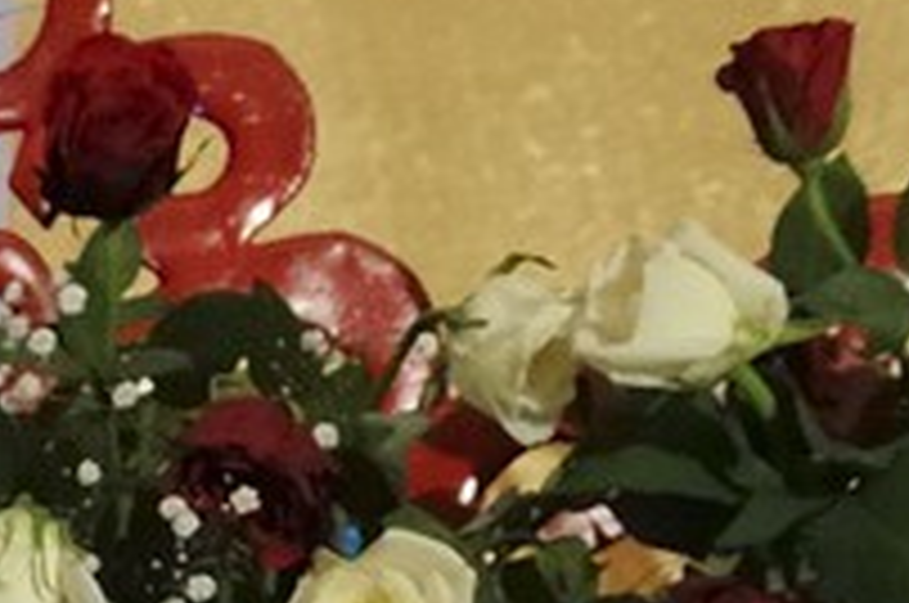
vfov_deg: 3.7
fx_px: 8975
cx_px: -2344
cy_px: 2326
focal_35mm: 356
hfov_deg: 5.3
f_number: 6.3
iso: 3200
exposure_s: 1/80
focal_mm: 45
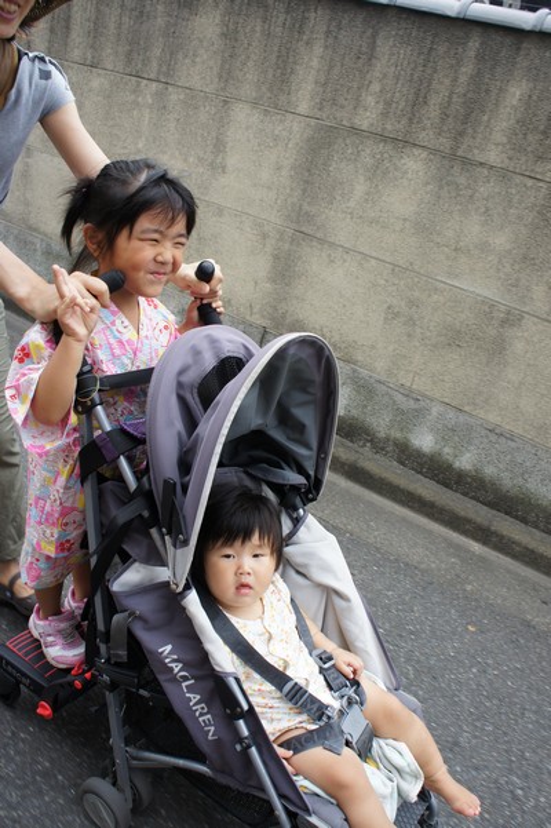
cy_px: 414
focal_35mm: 27
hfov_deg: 47.9
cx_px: 276
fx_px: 621
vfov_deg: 67.4
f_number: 6.3
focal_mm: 18
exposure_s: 1/100
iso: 200
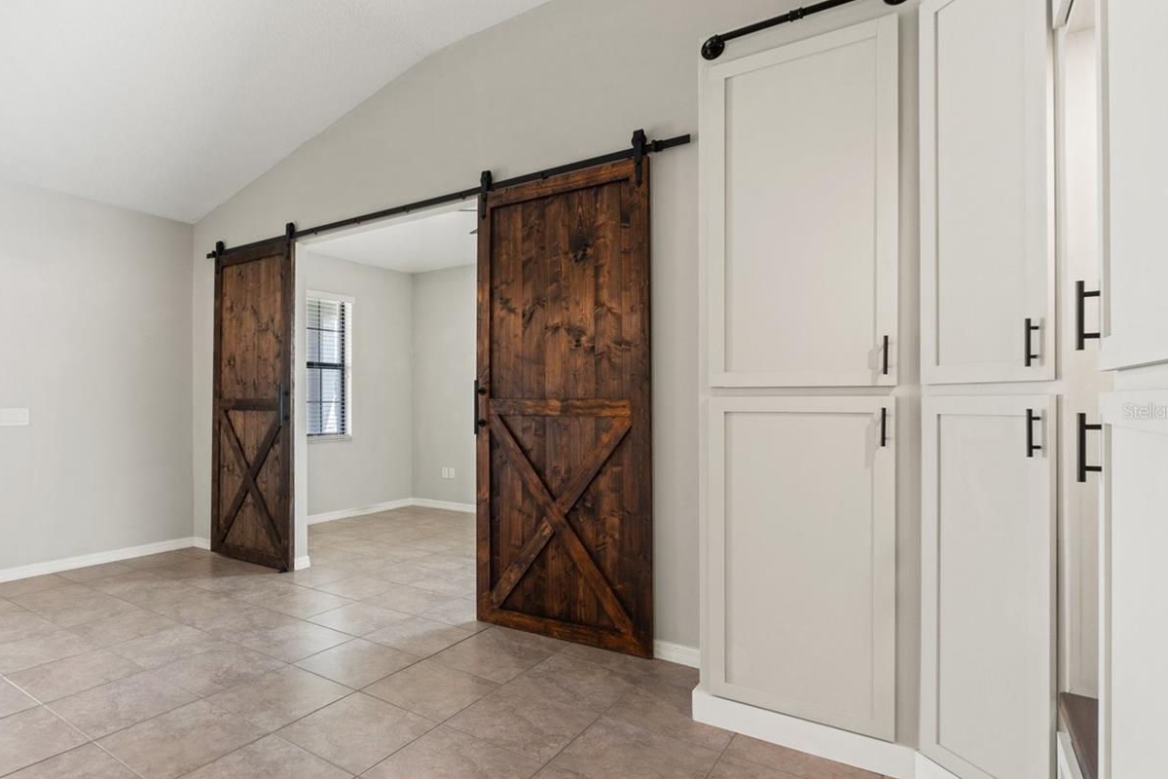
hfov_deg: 82.2
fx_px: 649
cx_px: 431
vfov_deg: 61.9
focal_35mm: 20
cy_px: 411
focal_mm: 10
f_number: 7.1
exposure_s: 1/4
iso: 400
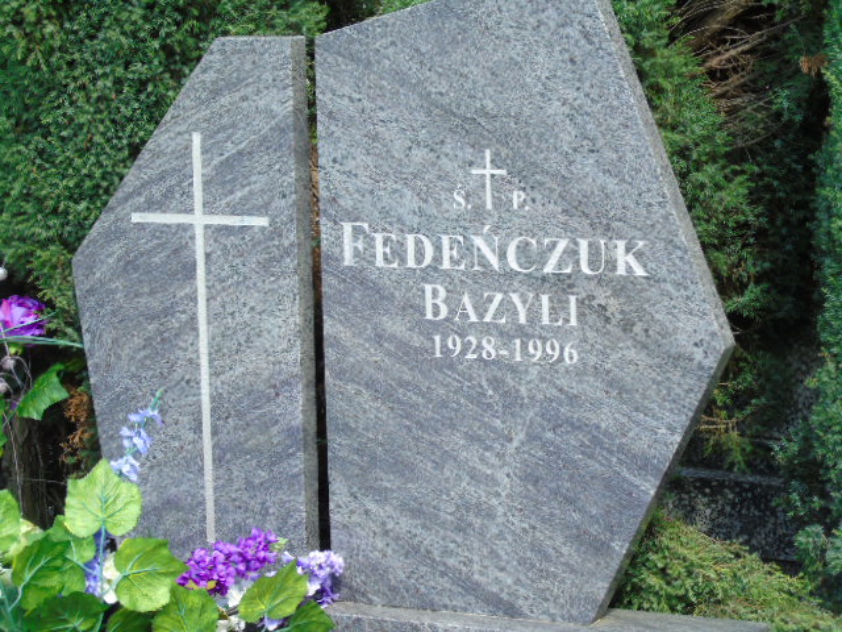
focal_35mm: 108
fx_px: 2627
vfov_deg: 13.7
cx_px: 421
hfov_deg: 18.2
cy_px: 316
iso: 80
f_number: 4.4
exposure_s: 1/60
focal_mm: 19
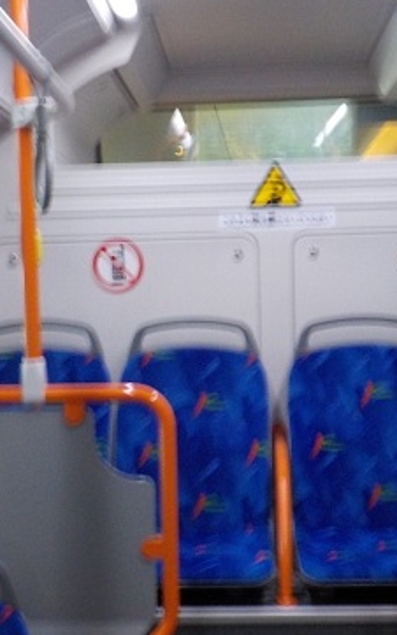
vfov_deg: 39.4
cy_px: 378
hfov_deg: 25.3
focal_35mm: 51
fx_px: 884
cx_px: 198
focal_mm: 4.1
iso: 400
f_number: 3.3
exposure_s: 1/13
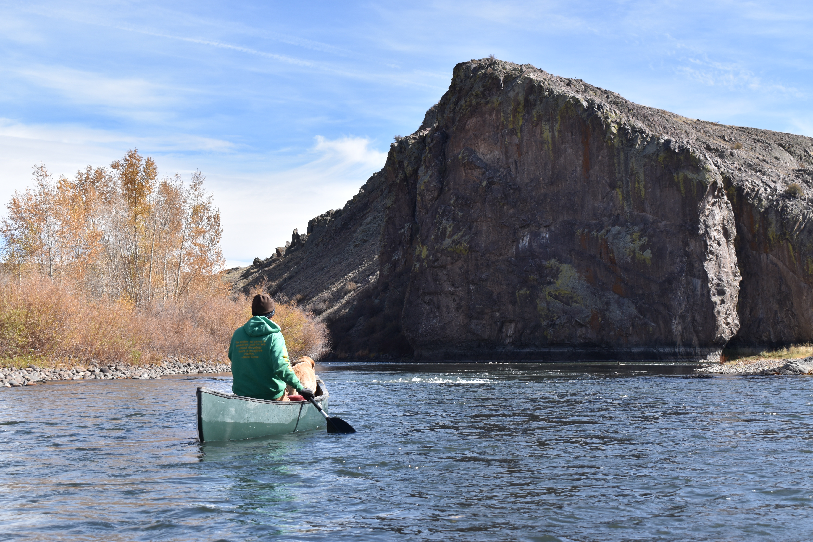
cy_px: 271
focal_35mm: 60
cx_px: 406
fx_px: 1355
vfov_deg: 22.6
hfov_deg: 33.4
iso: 110
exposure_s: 1/250
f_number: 8
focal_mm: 40
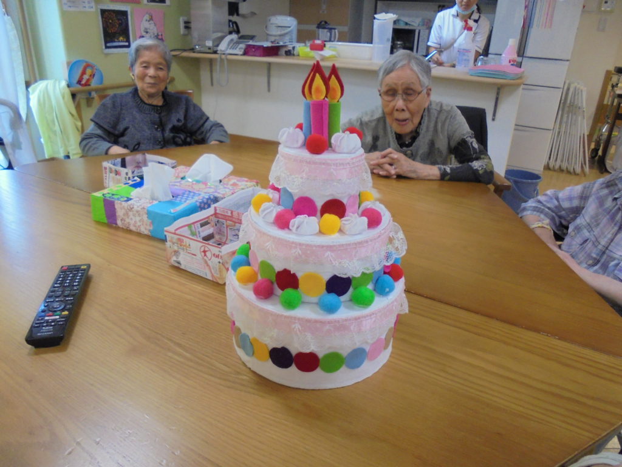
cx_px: 311
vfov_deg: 53.1
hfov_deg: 67.3
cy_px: 234
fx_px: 467
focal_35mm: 26
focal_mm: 4.6
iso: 320
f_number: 3.5
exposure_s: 1/50
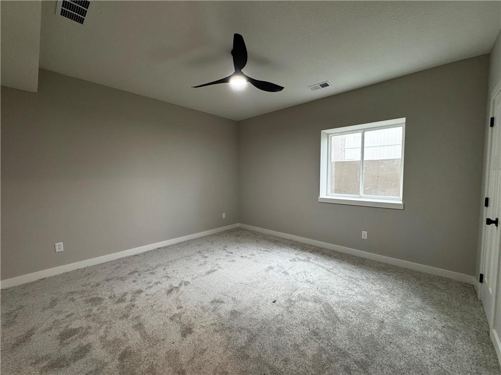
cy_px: 188
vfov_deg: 85.7
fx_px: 203
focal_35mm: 14
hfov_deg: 102.1
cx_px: 250
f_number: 2.2
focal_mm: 2.22
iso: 250
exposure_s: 1/60
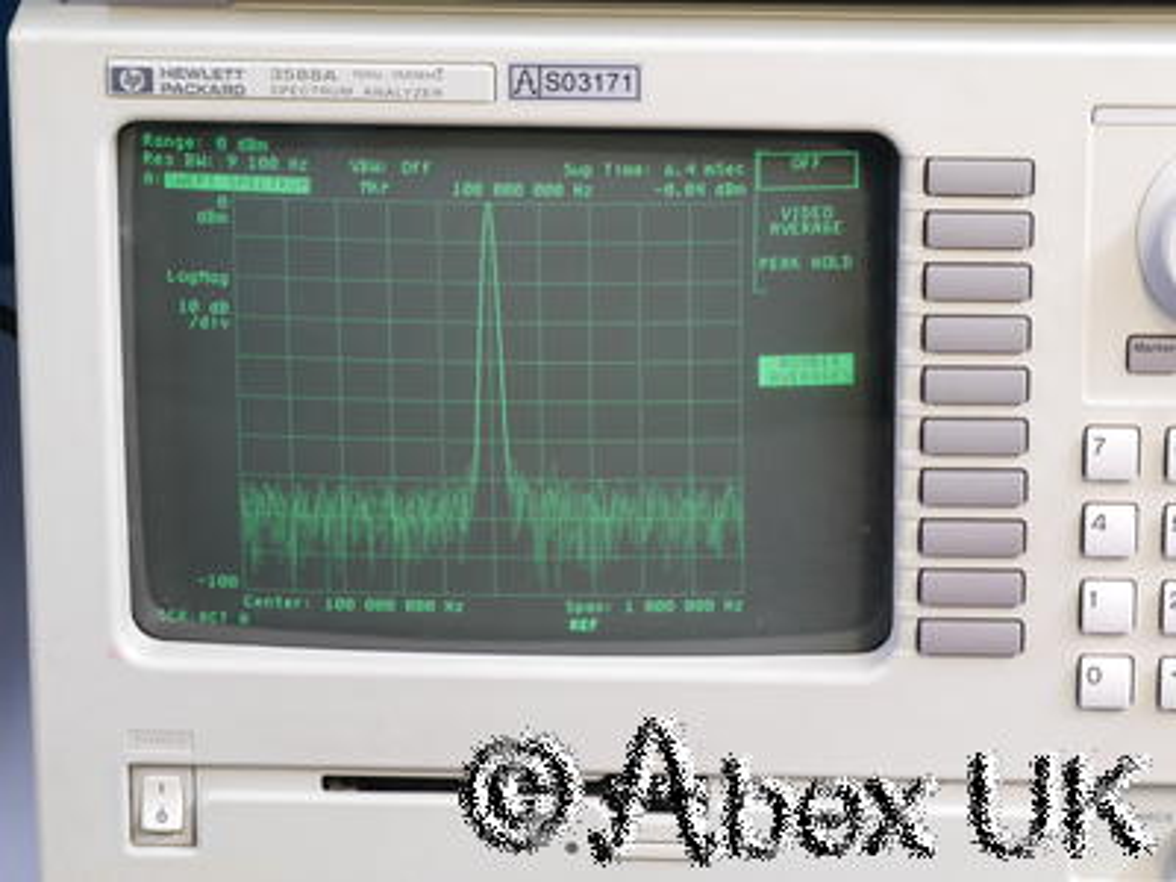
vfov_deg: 9.2
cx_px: 588
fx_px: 5504
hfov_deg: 12.2
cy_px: 441
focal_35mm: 162
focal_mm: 81
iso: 400
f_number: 14
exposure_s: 1.3
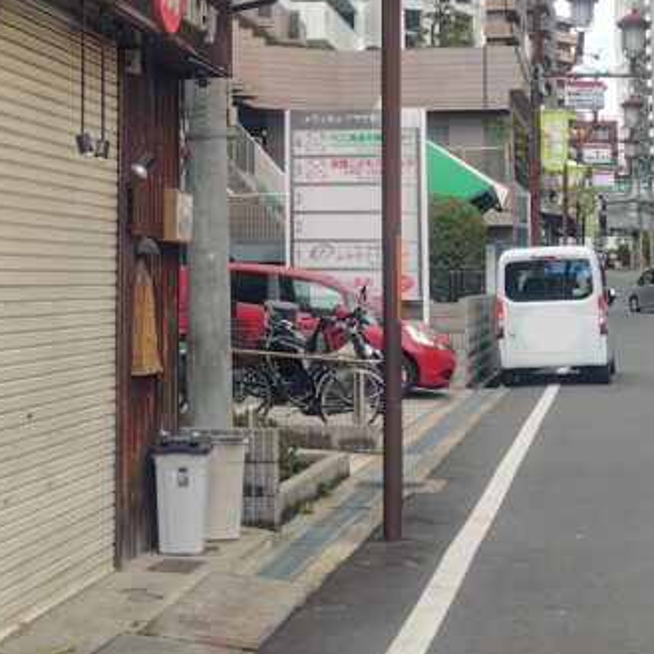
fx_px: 1689
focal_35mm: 79
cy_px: 64
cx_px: 258
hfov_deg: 21.9
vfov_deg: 21.4
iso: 50
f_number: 1.9
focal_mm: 5.6
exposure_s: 1/162
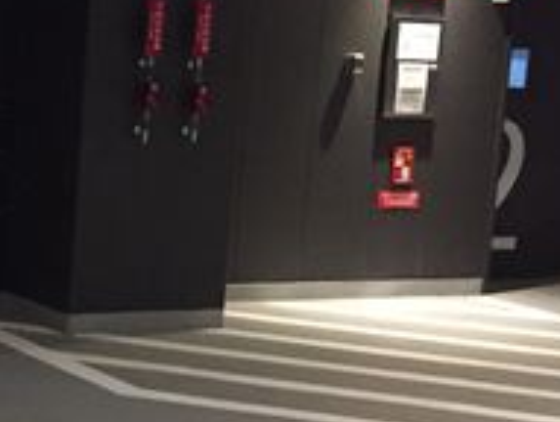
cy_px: 196
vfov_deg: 15.3
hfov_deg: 18.6
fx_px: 1572
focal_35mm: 97
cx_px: -196
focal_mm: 4.15
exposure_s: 1/15
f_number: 2.2
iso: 320
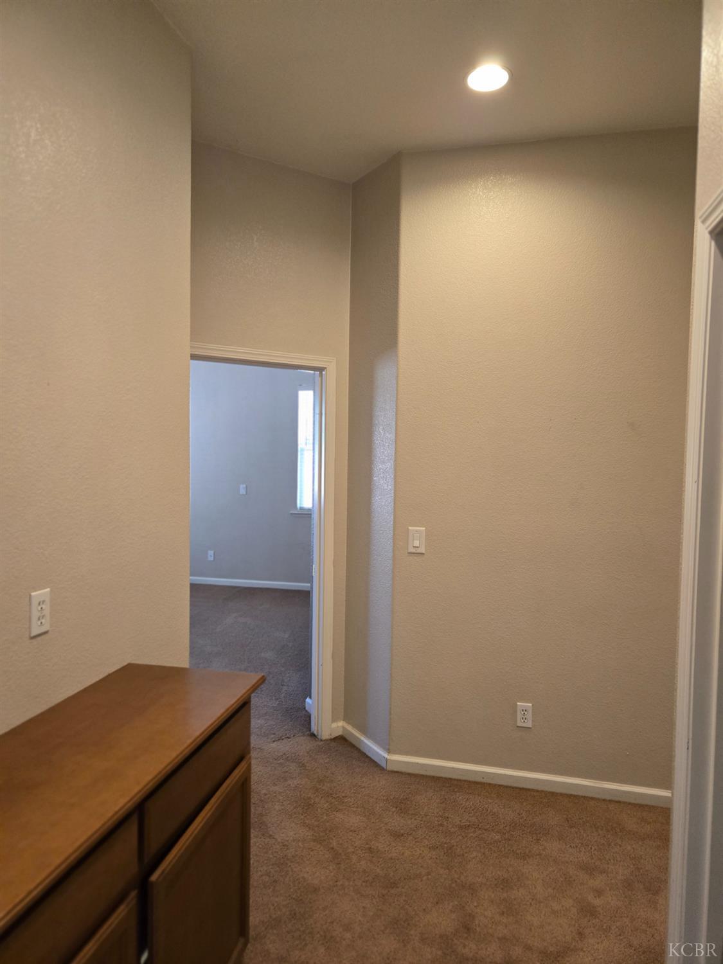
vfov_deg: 73.9
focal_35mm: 23
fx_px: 641
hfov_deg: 58.9
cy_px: 482
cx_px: 362
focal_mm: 5.4
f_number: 1.8
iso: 400
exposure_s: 1/120
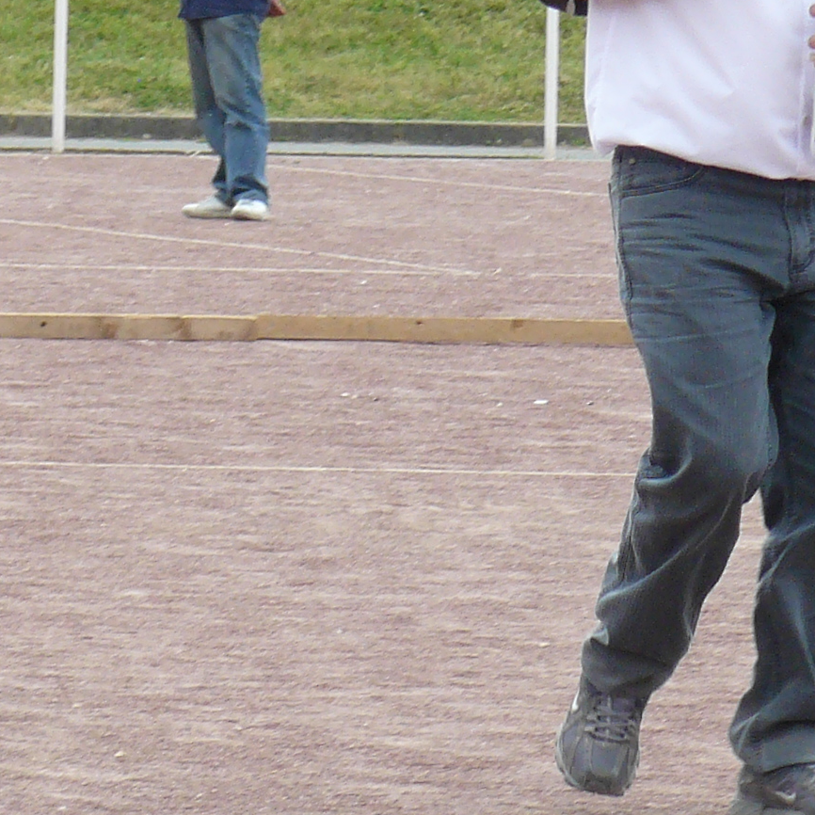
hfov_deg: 3.5
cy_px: 129
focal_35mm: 505
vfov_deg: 3.5
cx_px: -246
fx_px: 13452
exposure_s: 1/200
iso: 100
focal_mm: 26.8
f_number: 4.5
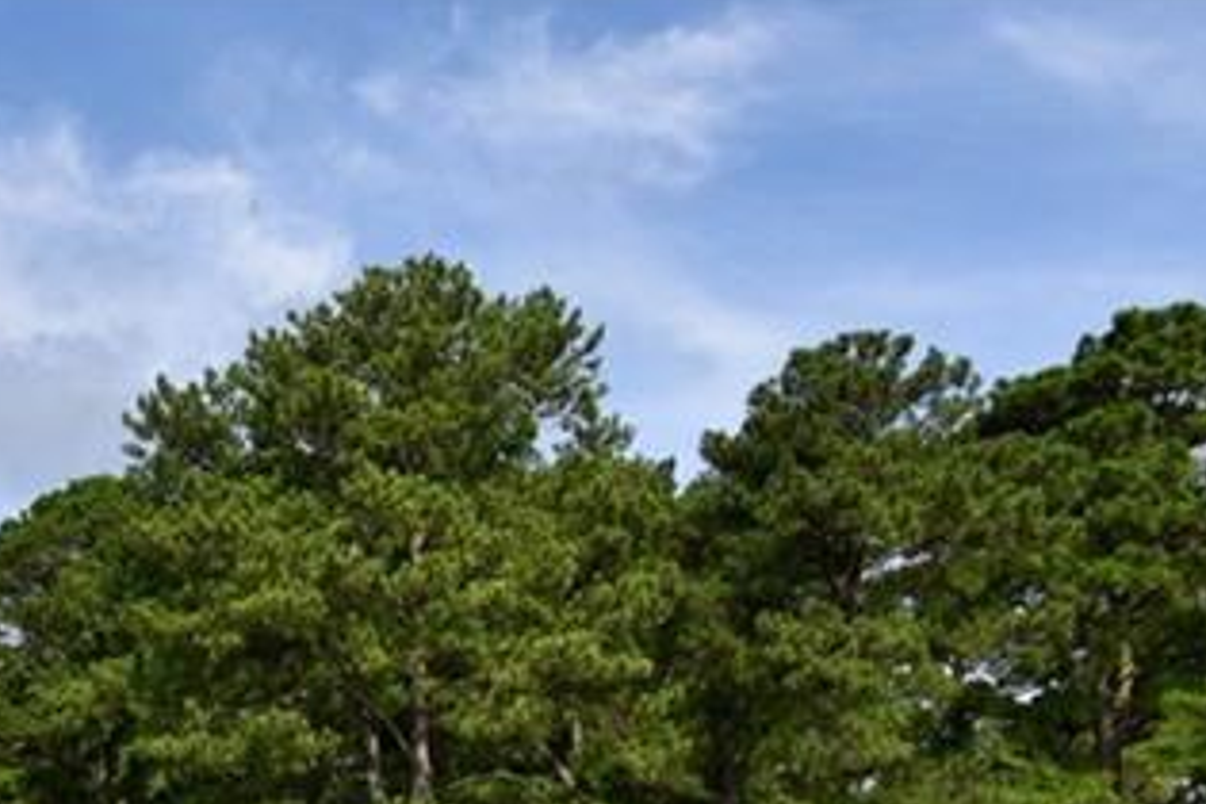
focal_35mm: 78
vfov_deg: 15.7
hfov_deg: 23.4
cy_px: 1292
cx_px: -306
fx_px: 2613
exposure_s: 1/400
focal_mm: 24
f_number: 10
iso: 200
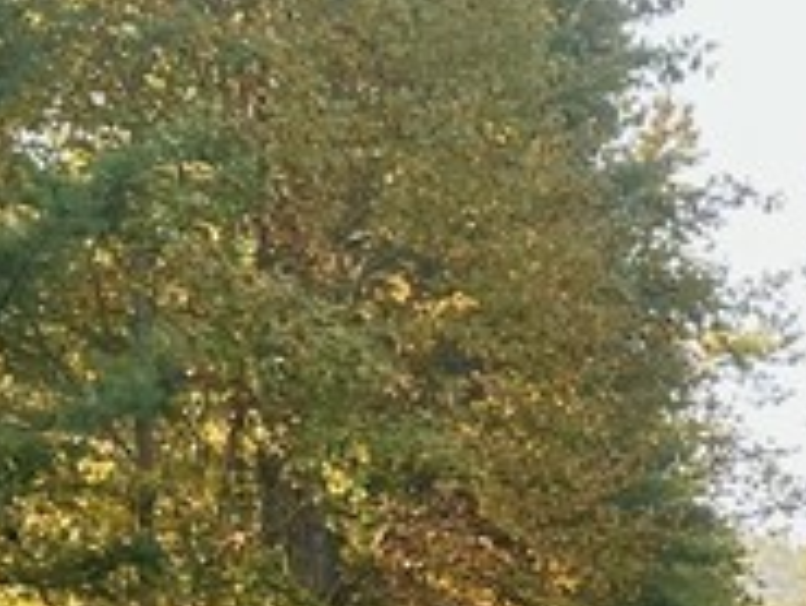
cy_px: 1068
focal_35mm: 133
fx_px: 3099
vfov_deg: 10.5
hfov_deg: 14.7
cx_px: 732
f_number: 1.78
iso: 80
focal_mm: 6.86
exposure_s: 1/516
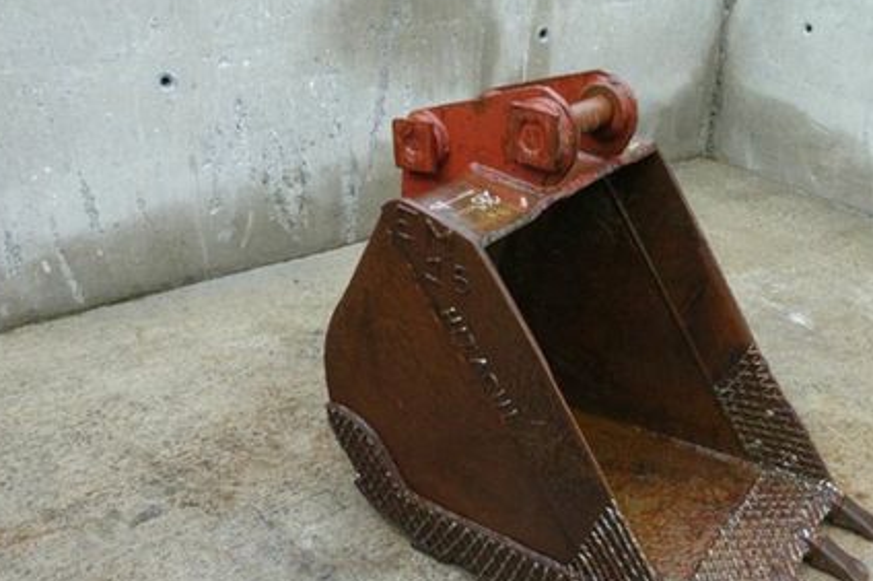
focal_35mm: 34
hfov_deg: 55.4
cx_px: 523
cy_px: 379
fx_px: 824
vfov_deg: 38.5
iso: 125
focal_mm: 8.8
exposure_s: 1/200
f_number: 4
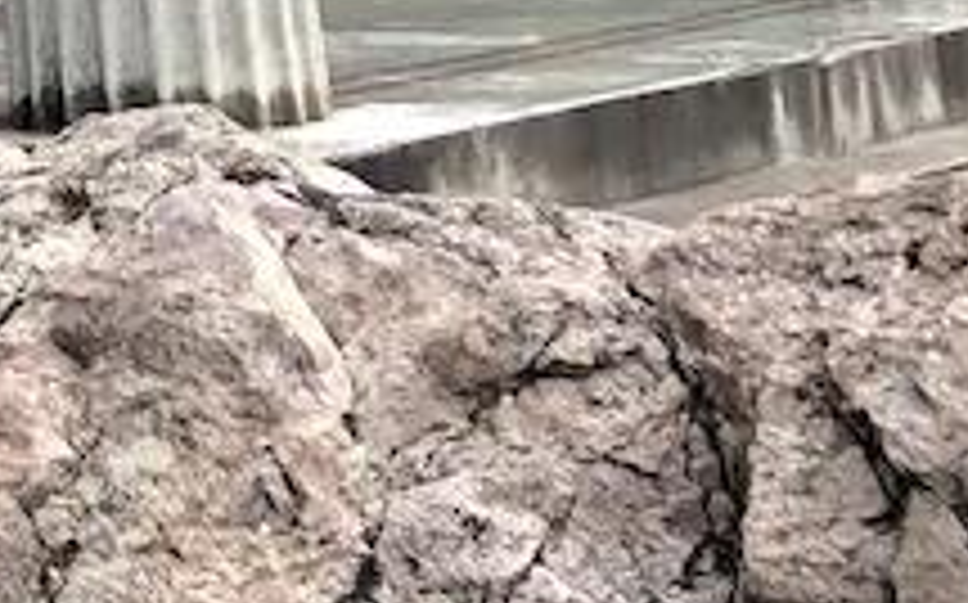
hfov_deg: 10.7
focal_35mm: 166
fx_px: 4376
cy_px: -1058
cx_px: -1391
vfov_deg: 7.2
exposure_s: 1/120
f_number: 1.8
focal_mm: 3.99
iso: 20
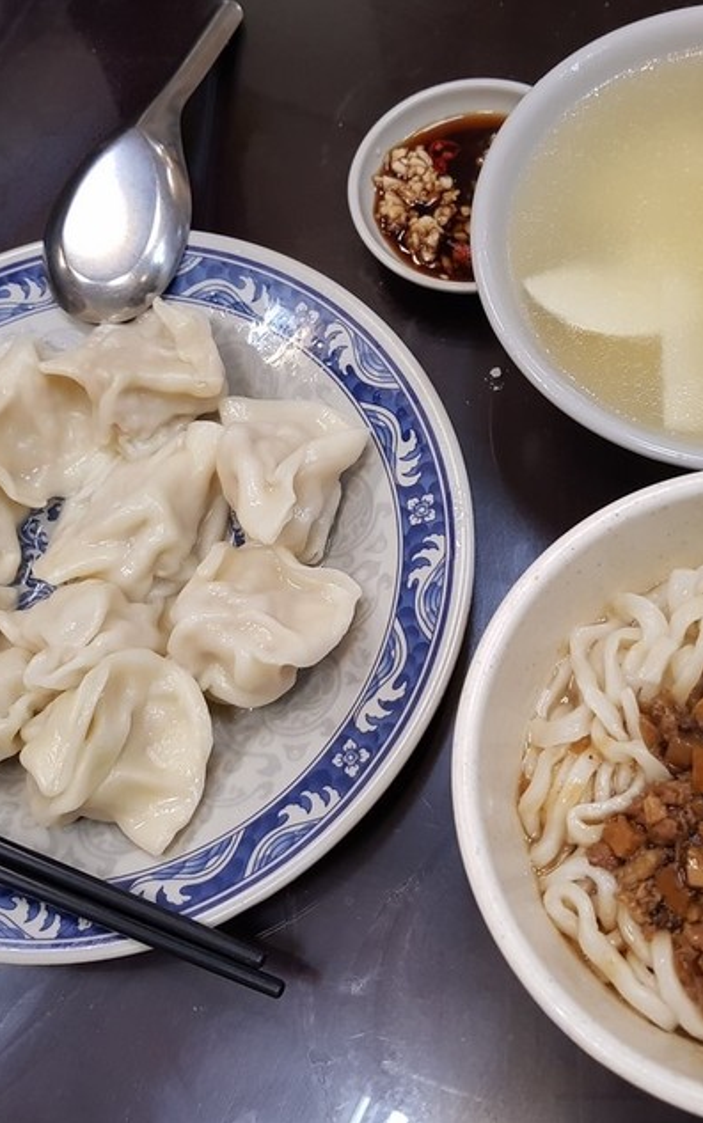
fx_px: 1133
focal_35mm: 37
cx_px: 449
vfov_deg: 52.7
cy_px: 562
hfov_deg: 34.2
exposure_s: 1/60
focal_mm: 4.2
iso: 200
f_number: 1.7
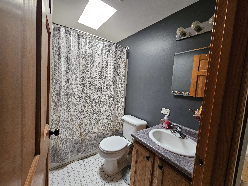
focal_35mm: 13
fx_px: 93
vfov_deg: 89.9
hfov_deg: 106.2
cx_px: 124
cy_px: 93
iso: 400
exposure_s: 1/30
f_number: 2.2
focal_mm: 2.2
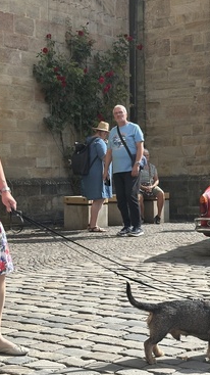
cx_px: 127
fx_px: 754
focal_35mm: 76
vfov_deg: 27.9
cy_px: 188
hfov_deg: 15.9
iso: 64
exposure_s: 1/2667
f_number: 1.78
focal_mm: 6.86
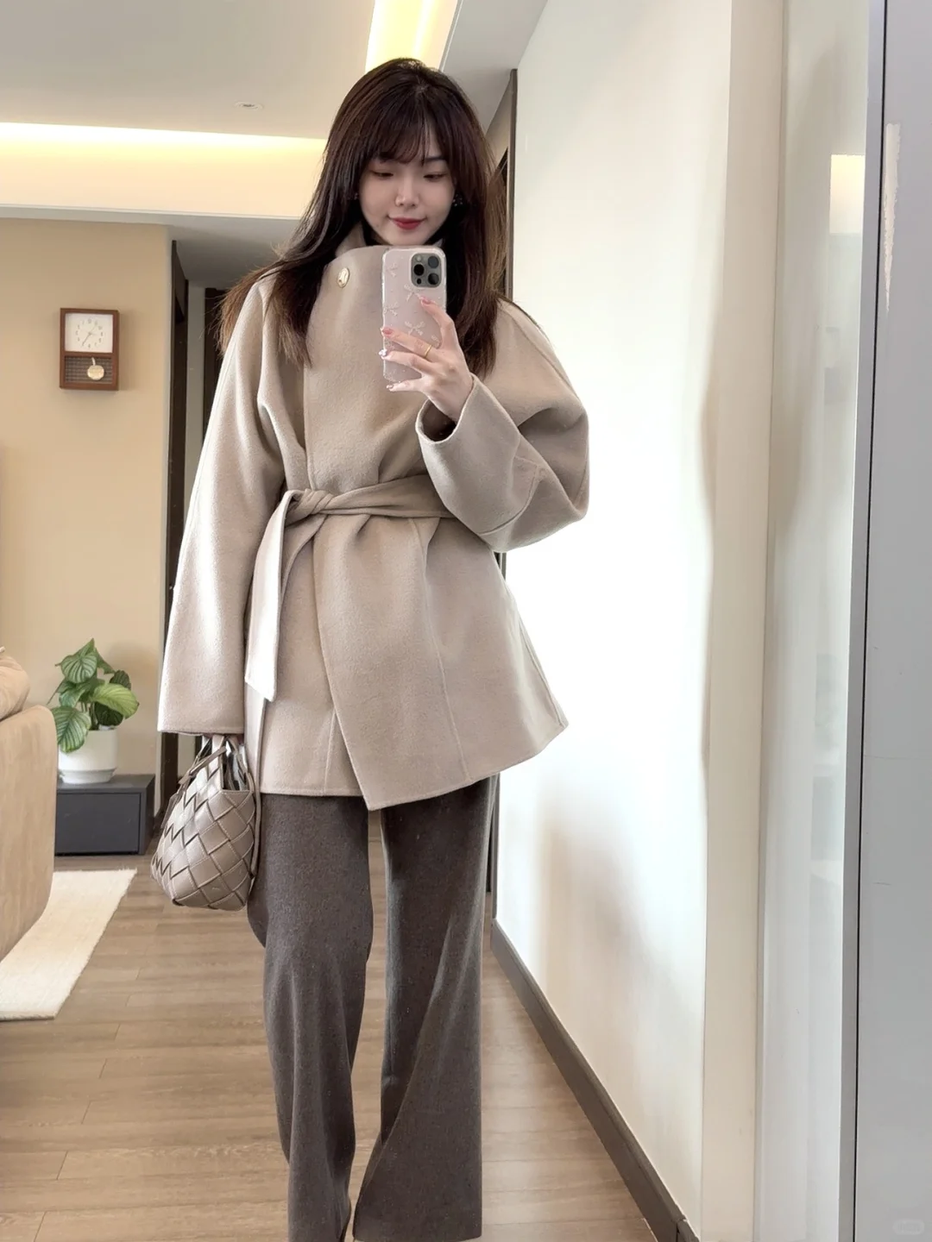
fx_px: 1723
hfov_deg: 30.3
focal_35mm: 48
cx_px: 466
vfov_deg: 39.7
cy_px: 621
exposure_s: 1/50
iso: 64
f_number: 1.78
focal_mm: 6.76
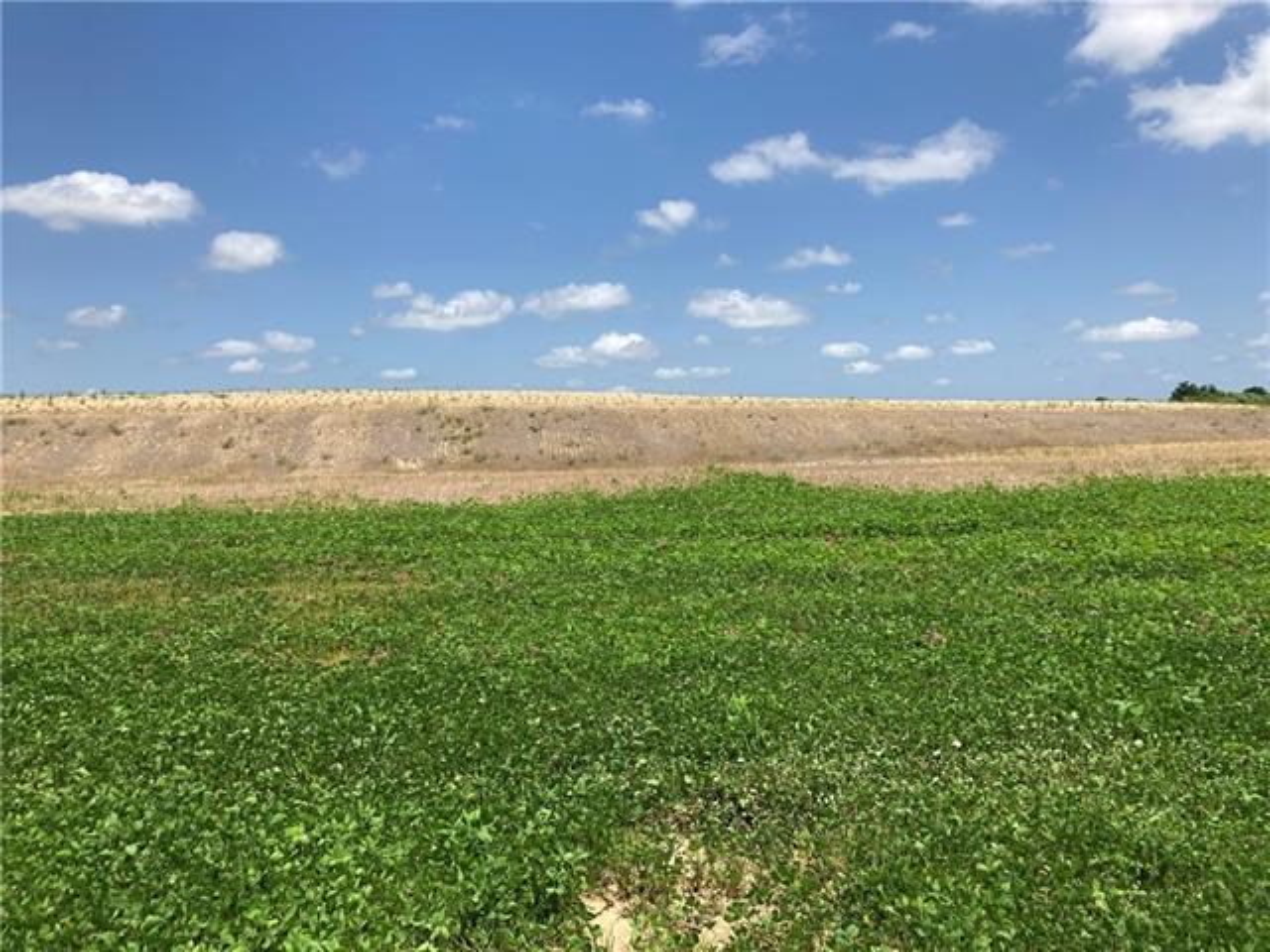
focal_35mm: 28
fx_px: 1027
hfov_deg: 63.4
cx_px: 635
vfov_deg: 49.7
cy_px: 476
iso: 20
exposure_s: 1/2315
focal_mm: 3.99
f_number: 1.8
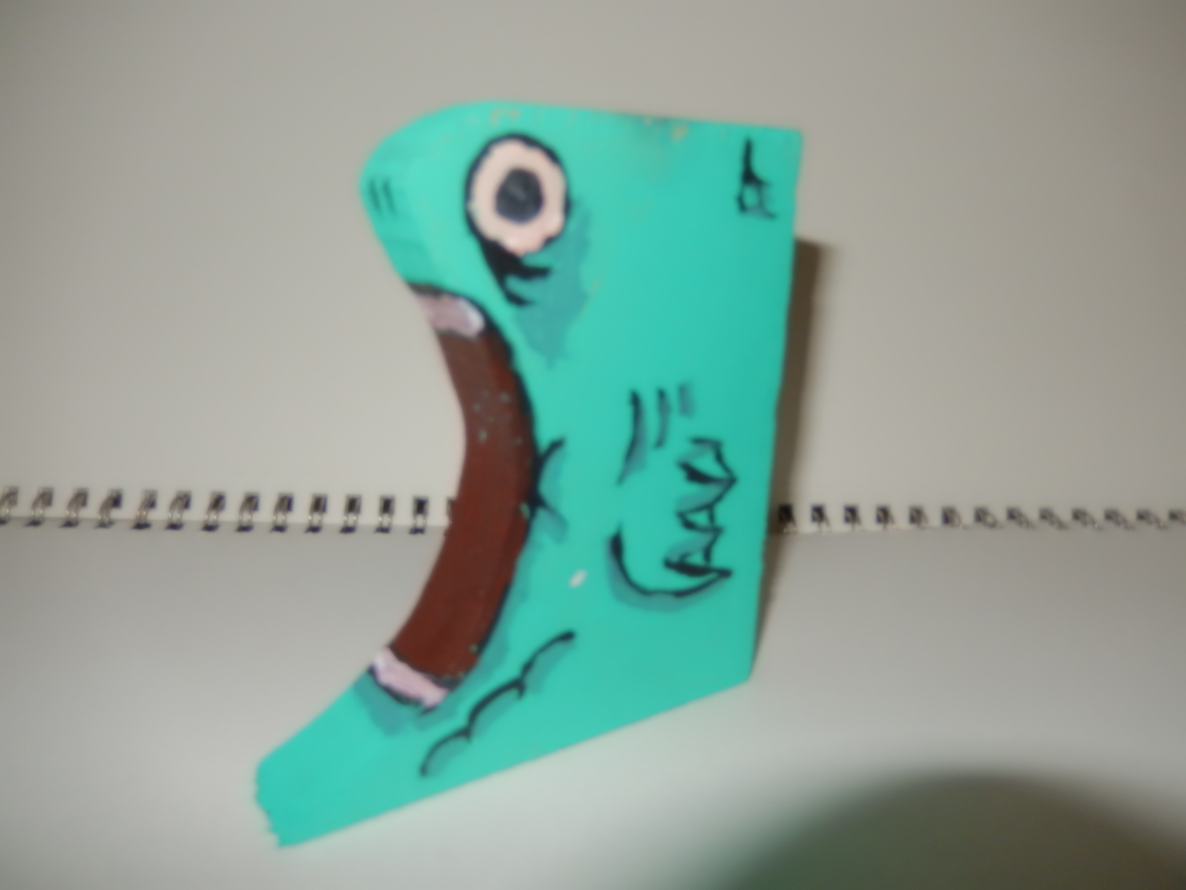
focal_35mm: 25
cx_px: 593
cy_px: 445
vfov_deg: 54.9
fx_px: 857
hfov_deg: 69.4
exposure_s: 1/30
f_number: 3.4
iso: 200
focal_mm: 4.5
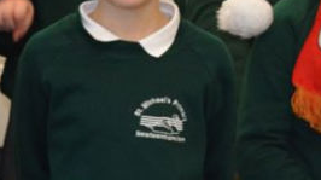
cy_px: -74
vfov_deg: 4.3
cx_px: 529
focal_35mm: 278
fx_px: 2364
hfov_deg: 7.6
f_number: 5.3
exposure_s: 1/60
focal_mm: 48
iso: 1100
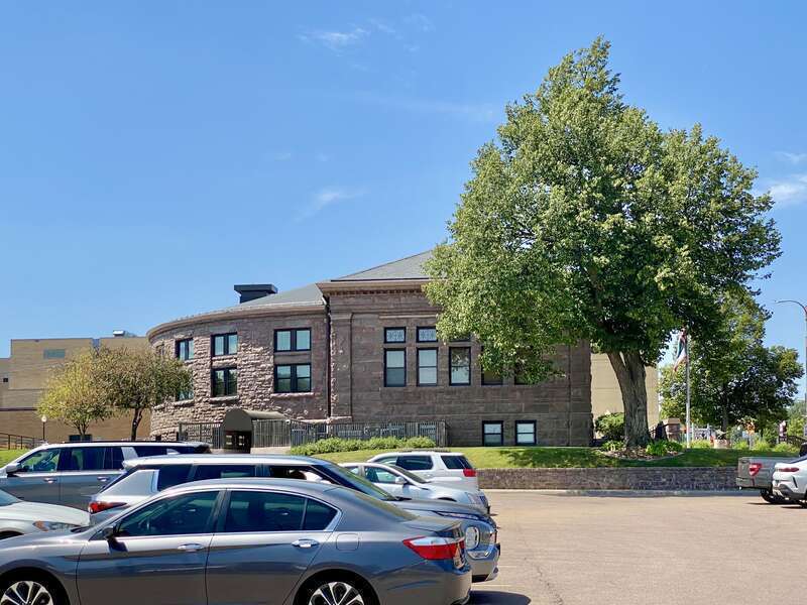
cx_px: 404
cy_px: 302
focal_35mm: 52
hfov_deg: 36.8
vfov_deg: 28.0
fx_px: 1212
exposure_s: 1/1546
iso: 20
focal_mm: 6
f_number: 2
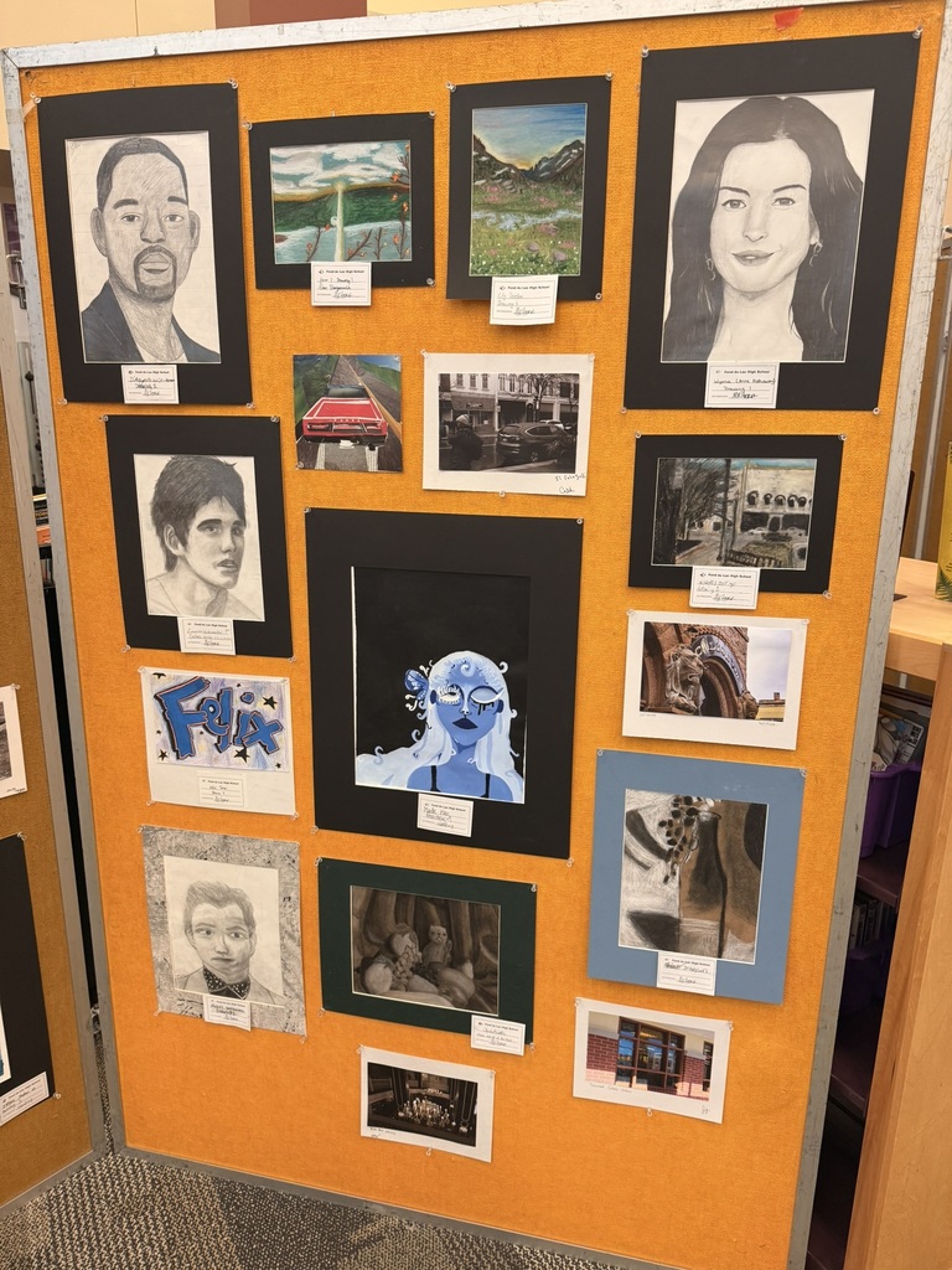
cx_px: 476
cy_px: 635
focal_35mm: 24
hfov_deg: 56.8
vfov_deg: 71.6
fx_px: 880
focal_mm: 6.76
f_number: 1.78
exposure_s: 1/60
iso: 160
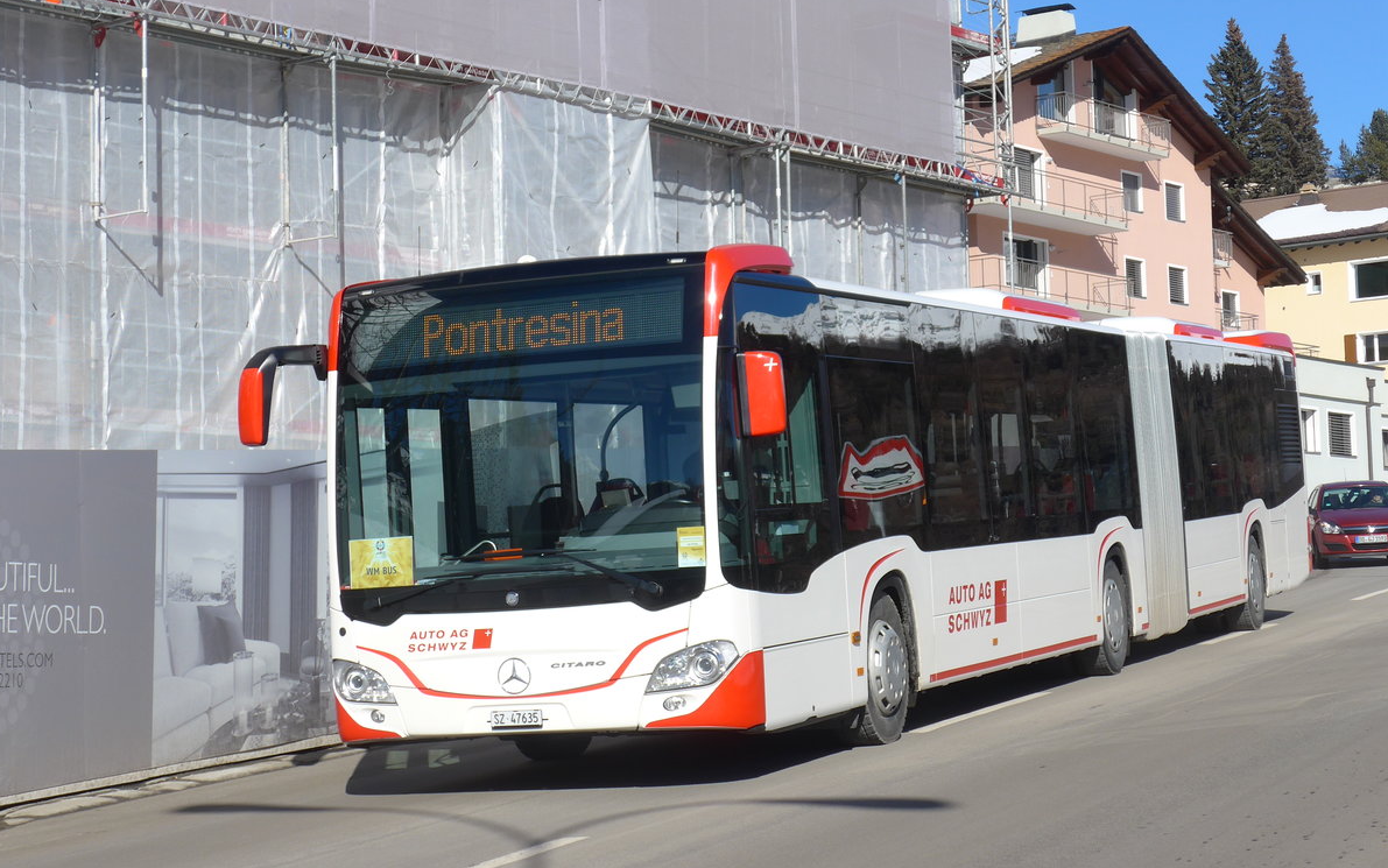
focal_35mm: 79
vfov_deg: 16.5
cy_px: 387
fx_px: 2989
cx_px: 690
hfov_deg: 26.1
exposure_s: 1/1000
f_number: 4.2
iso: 80
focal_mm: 15
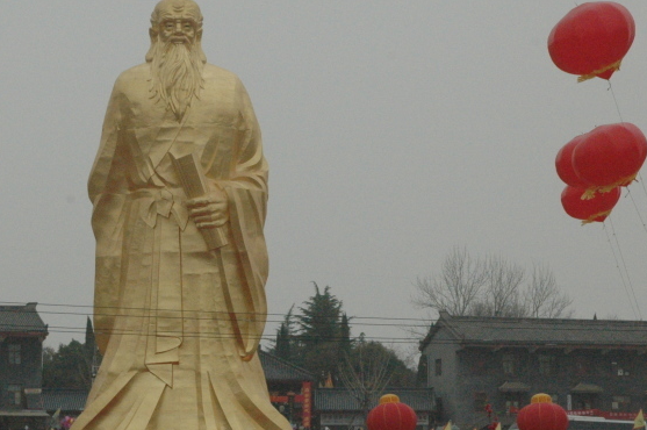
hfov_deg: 9.9
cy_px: 291
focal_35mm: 207
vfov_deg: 6.6
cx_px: 151
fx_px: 3714
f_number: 13
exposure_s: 1/750
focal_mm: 75
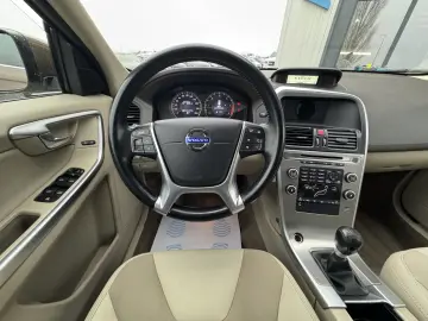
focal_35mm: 14
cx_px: 214
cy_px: 160
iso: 640
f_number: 2.2
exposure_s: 1/60
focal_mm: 2.22
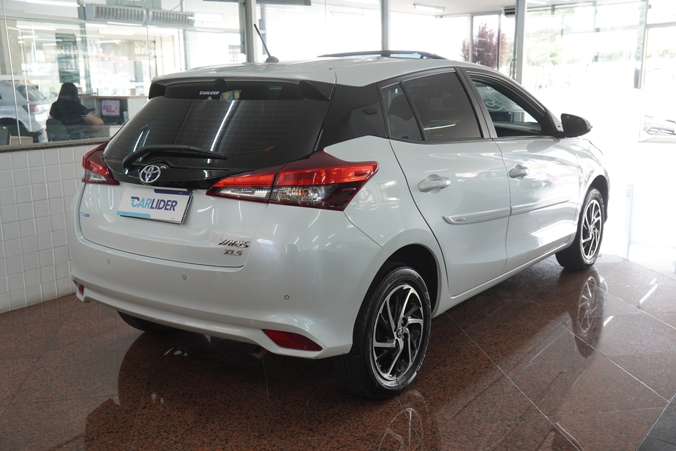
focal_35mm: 39
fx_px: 732
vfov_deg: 34.2
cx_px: 338
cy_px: 226
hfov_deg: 49.5
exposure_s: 1/60
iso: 320
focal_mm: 26
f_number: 4
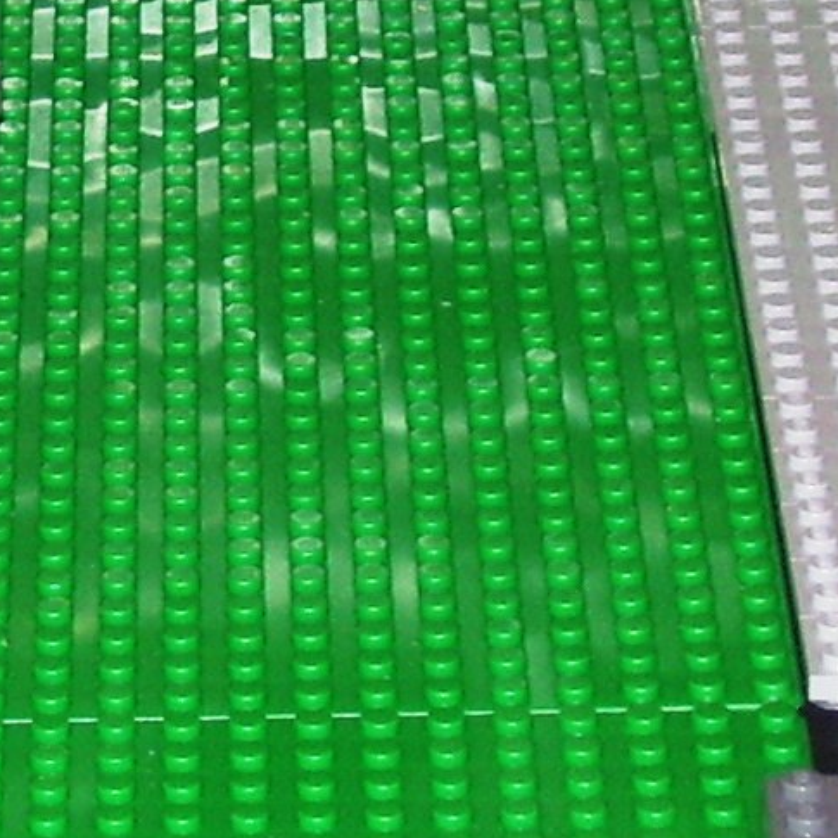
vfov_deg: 6.0
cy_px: 136
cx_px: -641
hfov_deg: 5.9
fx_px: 8052
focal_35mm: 294
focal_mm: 11.6
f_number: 4
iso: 80
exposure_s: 1/90
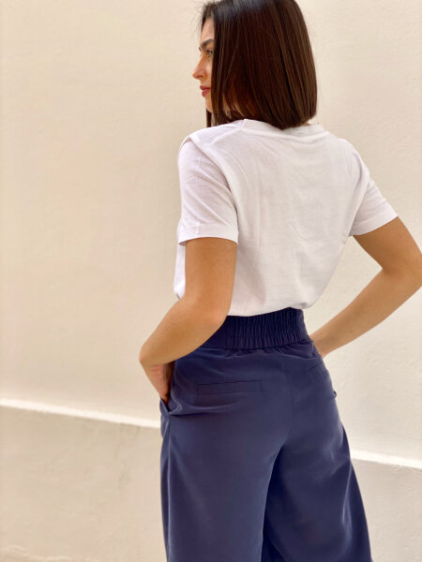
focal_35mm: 52
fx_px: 845
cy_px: 281
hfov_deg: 28.0
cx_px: 211
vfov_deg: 36.8
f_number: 2
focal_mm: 6
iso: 20
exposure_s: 1/500
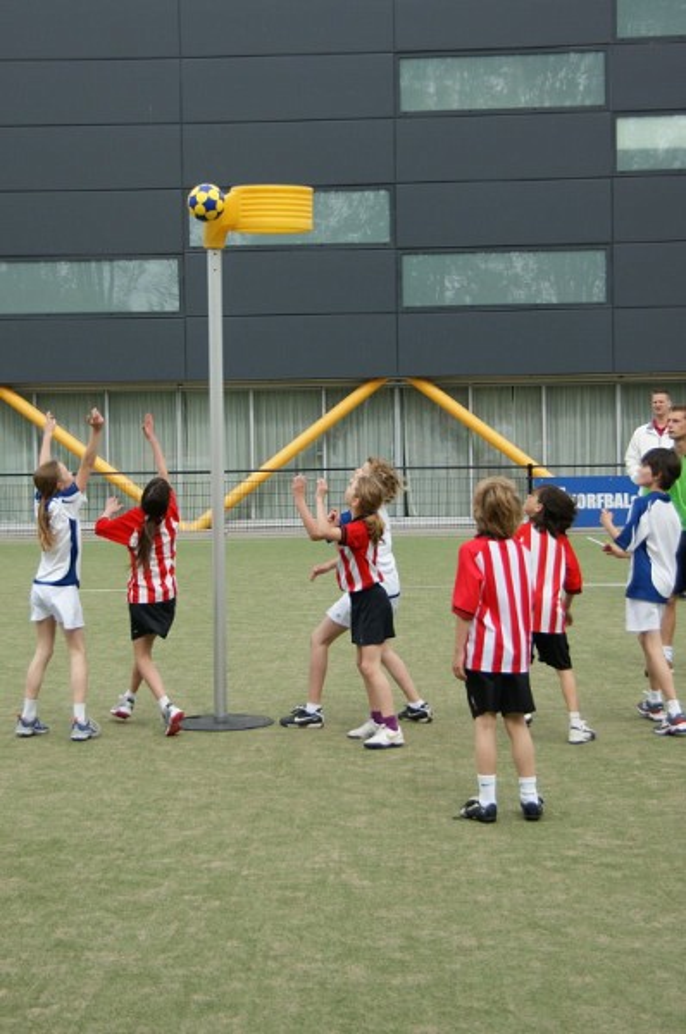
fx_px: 1506
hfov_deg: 25.7
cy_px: 517
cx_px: 343
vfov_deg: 37.9
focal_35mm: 52
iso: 100
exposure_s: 1/500
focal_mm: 35
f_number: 5
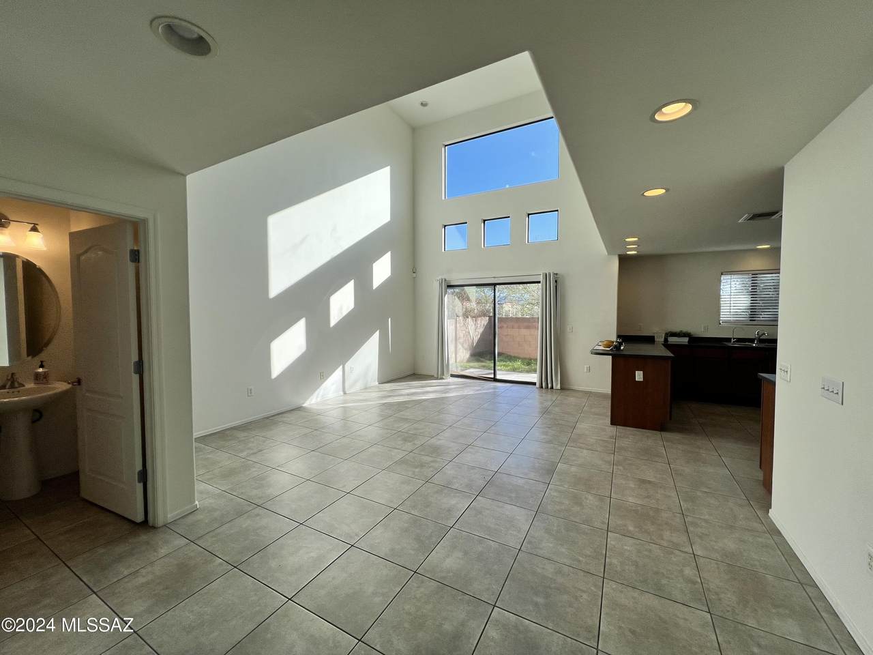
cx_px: 436
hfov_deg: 106.2
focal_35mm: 13
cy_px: 328
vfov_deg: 89.9
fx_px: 328
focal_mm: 1.57
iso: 32
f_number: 1.8
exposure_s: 1/605
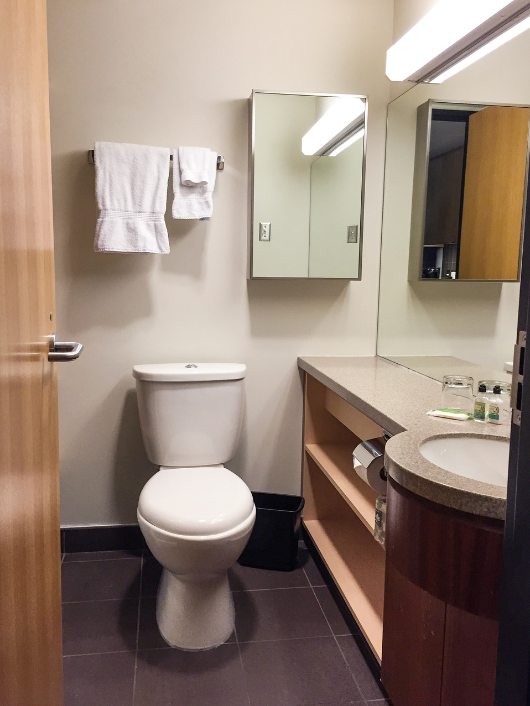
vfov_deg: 58.3
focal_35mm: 31
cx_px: 256
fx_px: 633
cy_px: 343
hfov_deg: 45.4
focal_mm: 4.15
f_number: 2.2
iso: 50
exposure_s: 1/30
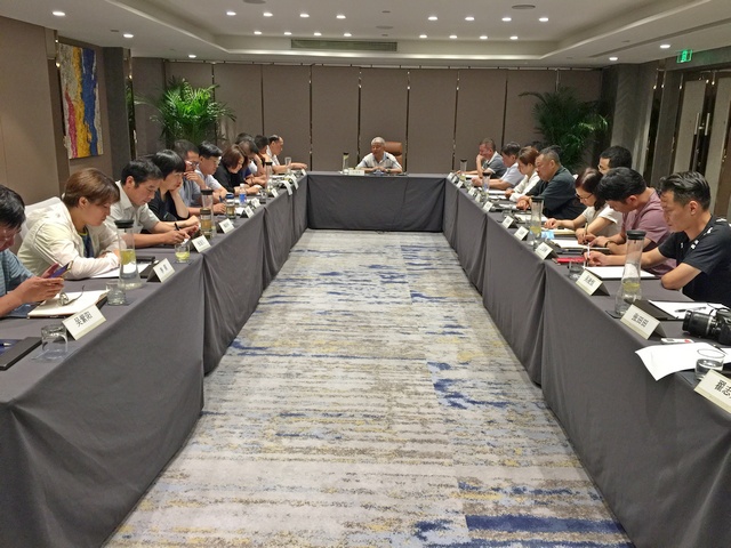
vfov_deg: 48.2
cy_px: 274
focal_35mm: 29
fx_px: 612
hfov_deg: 61.7
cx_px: 366
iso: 50
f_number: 2.2
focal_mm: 4.15
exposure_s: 1/33
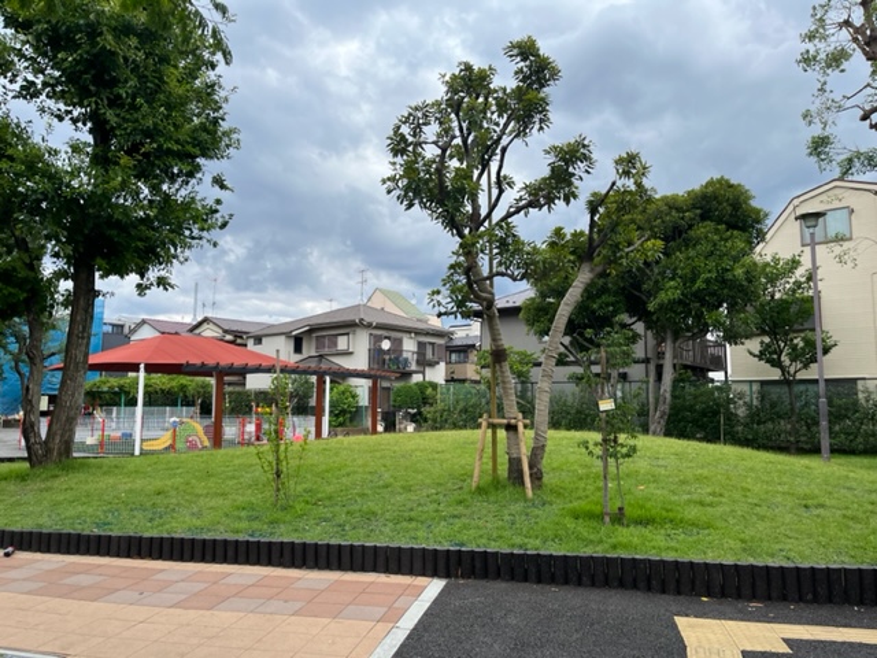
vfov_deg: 53.1
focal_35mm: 26
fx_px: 659
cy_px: 329
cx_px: 438
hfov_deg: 67.3
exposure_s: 1/2222
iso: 50
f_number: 1.6
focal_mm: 5.1
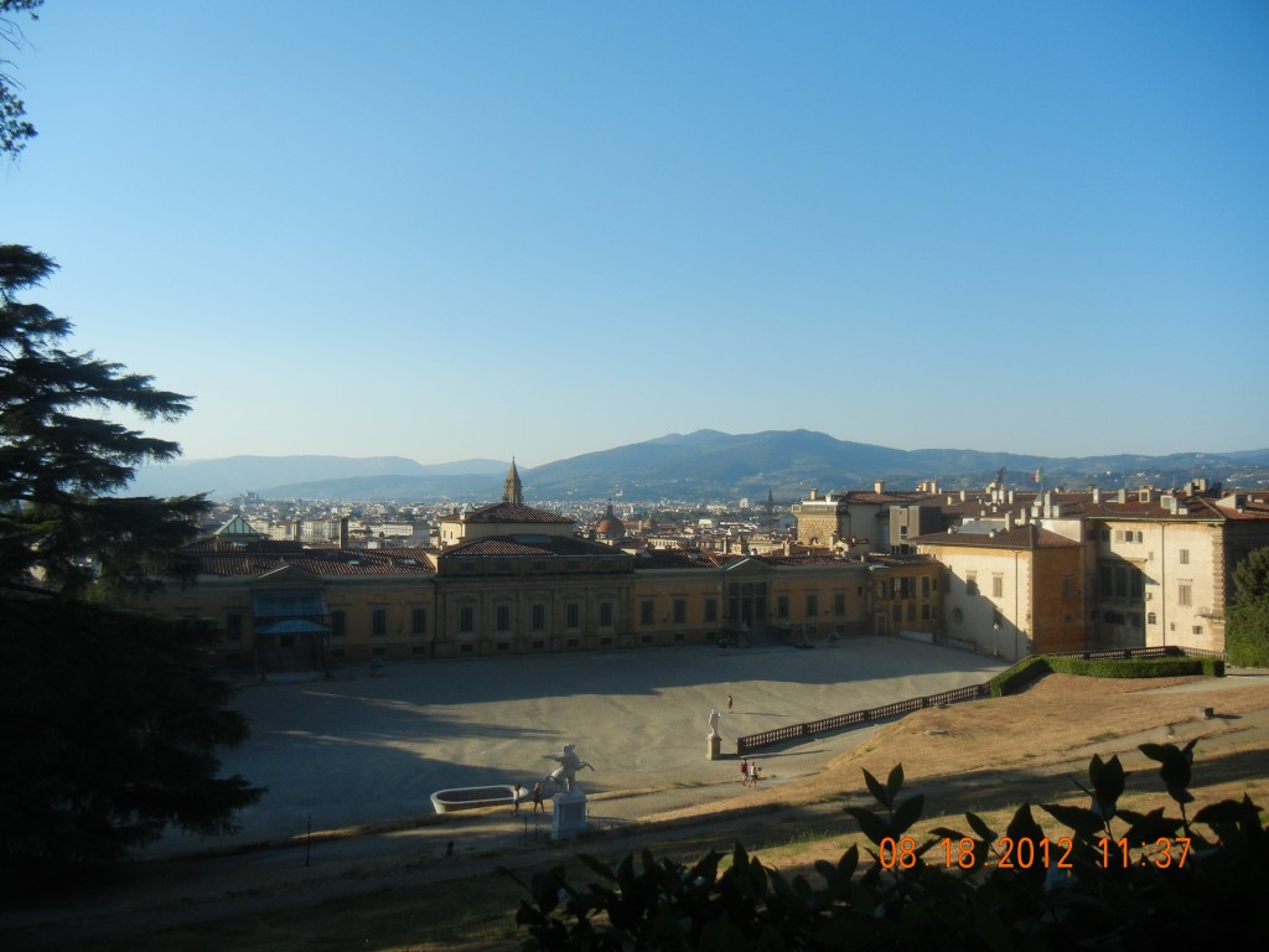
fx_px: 1100
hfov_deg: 60.0
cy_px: 476
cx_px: 634
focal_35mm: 30
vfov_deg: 46.8
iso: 160
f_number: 7
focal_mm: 5.4
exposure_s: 1/310
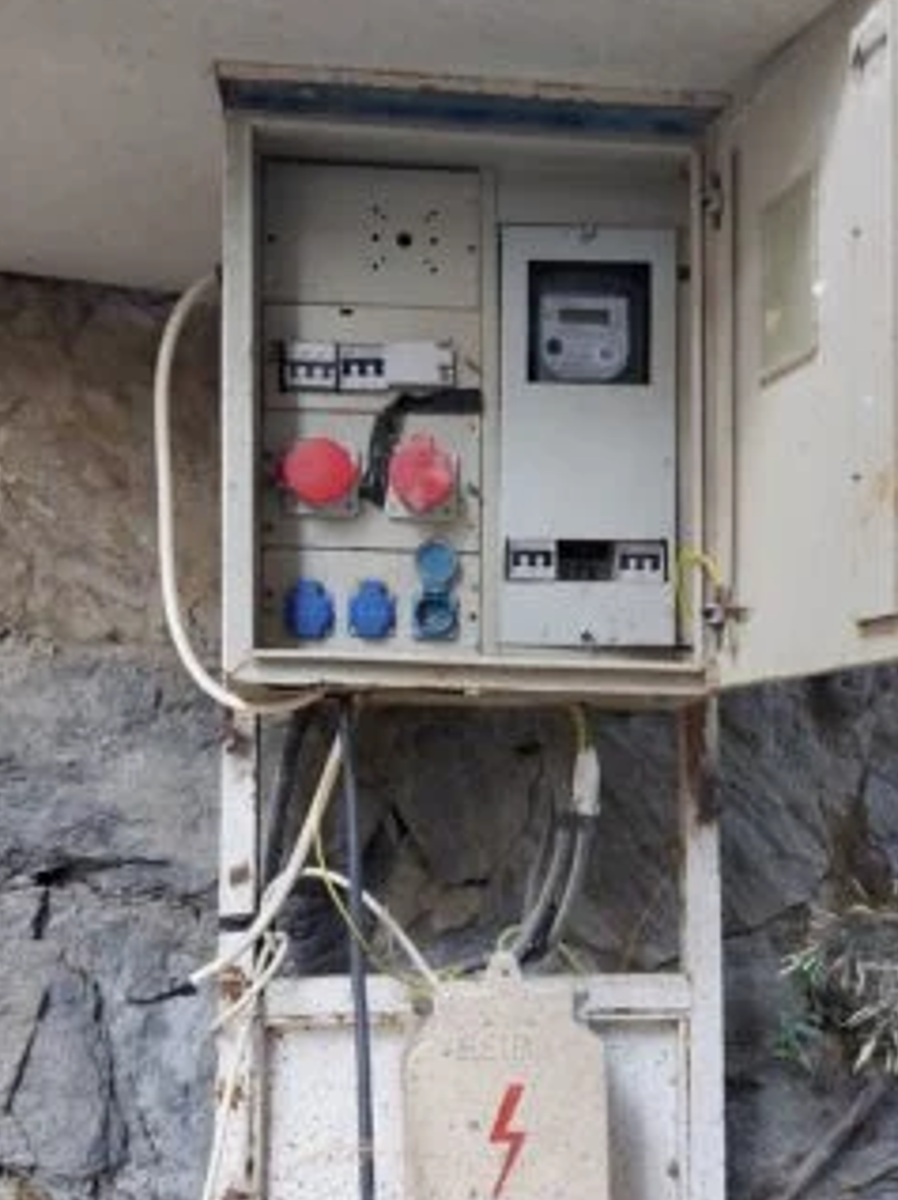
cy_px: 762
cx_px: 513
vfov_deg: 53.3
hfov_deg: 41.6
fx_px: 1178
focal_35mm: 34
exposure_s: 1/50
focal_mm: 5.23
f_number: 1.8
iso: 80
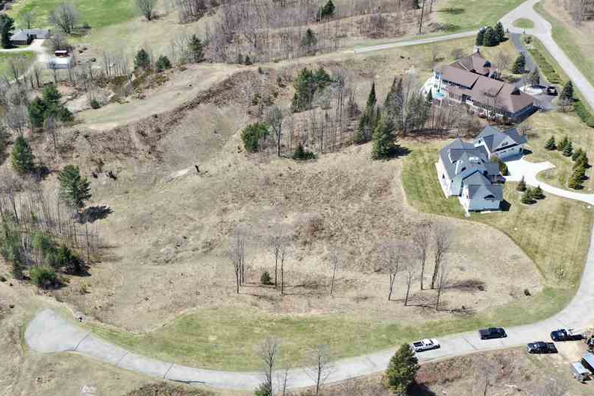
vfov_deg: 29.9
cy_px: 220
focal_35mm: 45
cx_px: 198
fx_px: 743
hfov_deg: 43.0
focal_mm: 10.26
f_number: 2.8
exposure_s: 1/1250
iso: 100
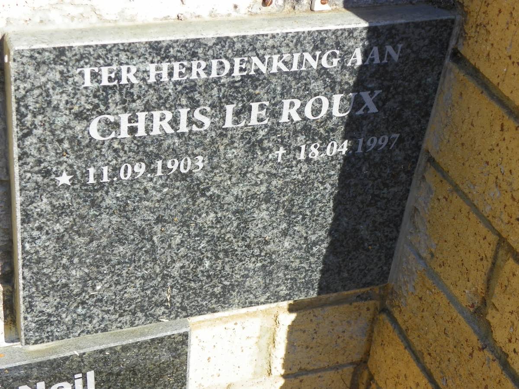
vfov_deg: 22.3
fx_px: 990
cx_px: 260
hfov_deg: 29.4
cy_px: 194
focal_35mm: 66
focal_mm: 11.8
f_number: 4.5
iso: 64
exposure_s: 1/160
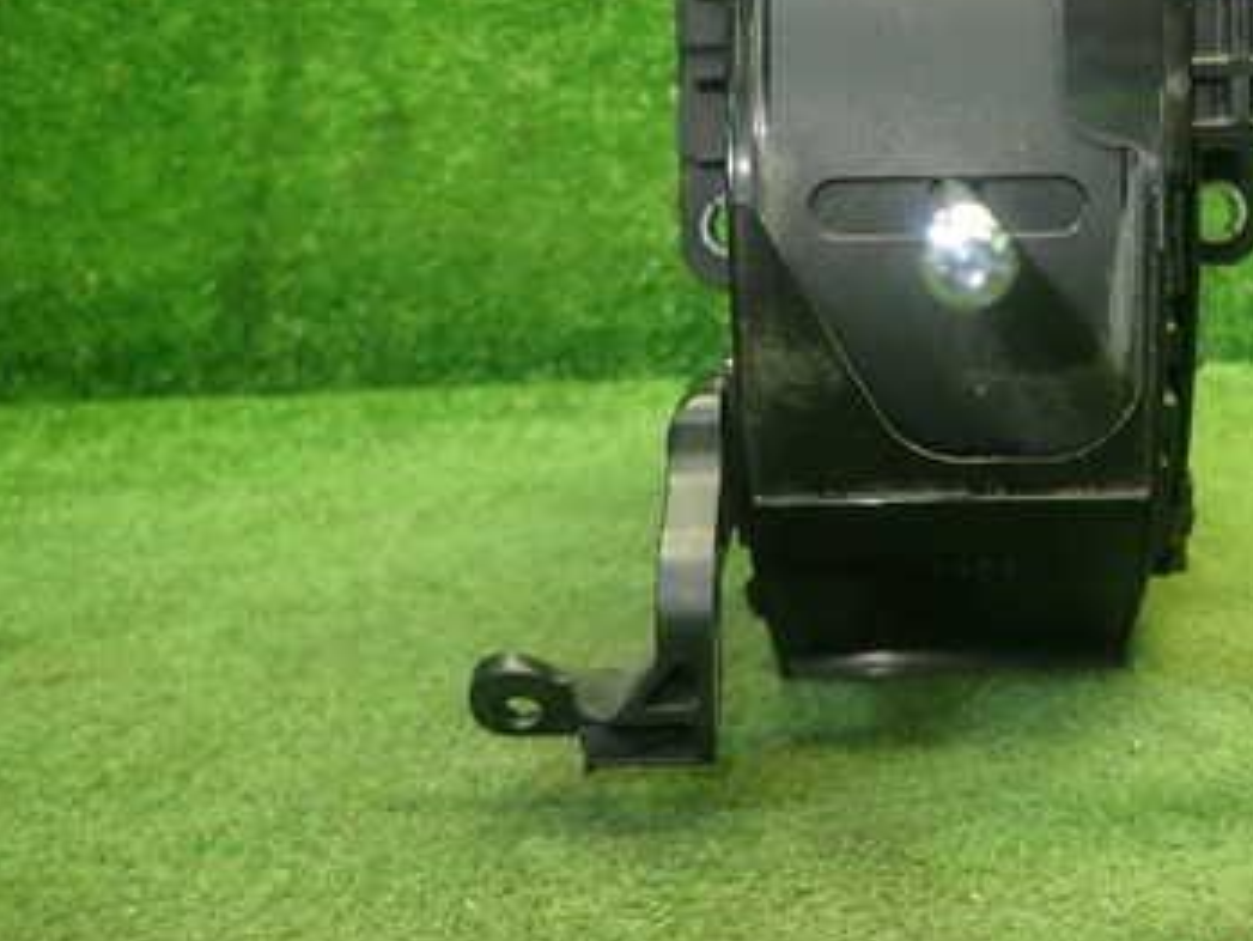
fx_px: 1557
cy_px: 241
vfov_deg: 33.0
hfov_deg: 42.7
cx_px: 919
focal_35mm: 43
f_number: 2
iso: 200
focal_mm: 4.5
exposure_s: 1/30
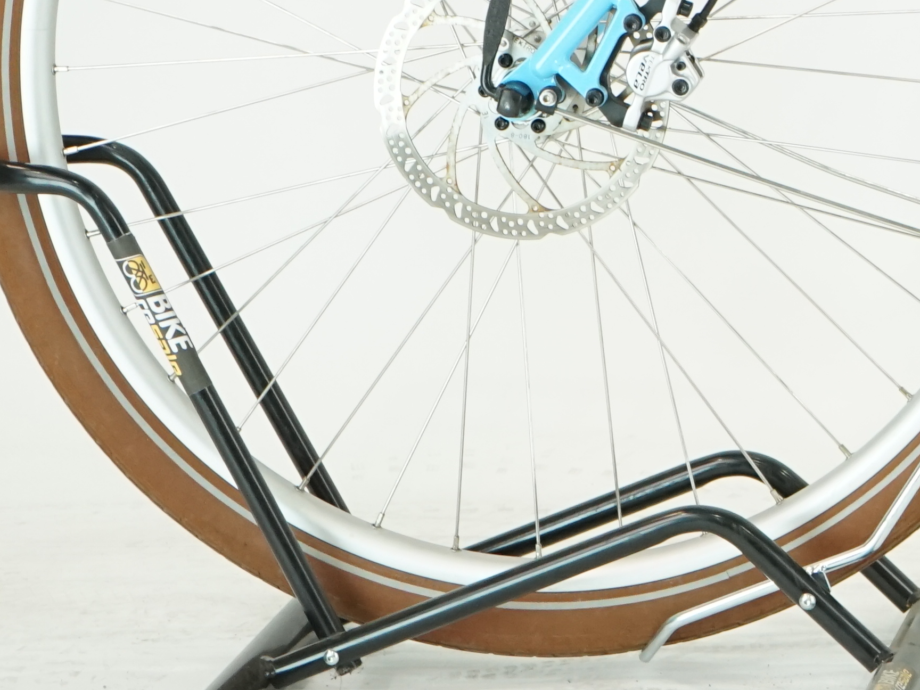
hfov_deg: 9.6
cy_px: -290
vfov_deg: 7.4
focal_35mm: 197
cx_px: 1525
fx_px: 5236
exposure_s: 1/200
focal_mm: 59
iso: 1600
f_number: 5.6
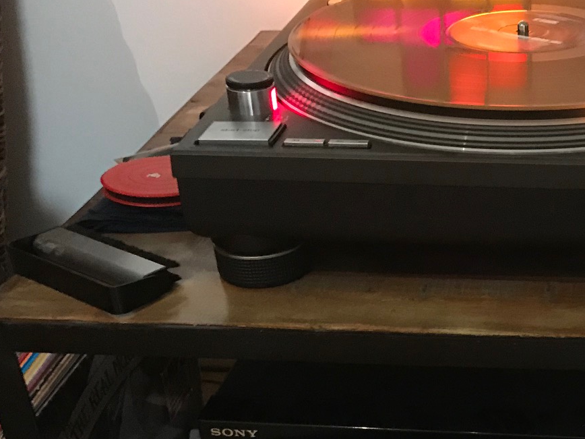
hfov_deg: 28.5
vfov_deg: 21.6
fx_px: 1098
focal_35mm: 65
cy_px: 463
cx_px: 547
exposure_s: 1/10
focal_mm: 3.99
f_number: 1.8
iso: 100
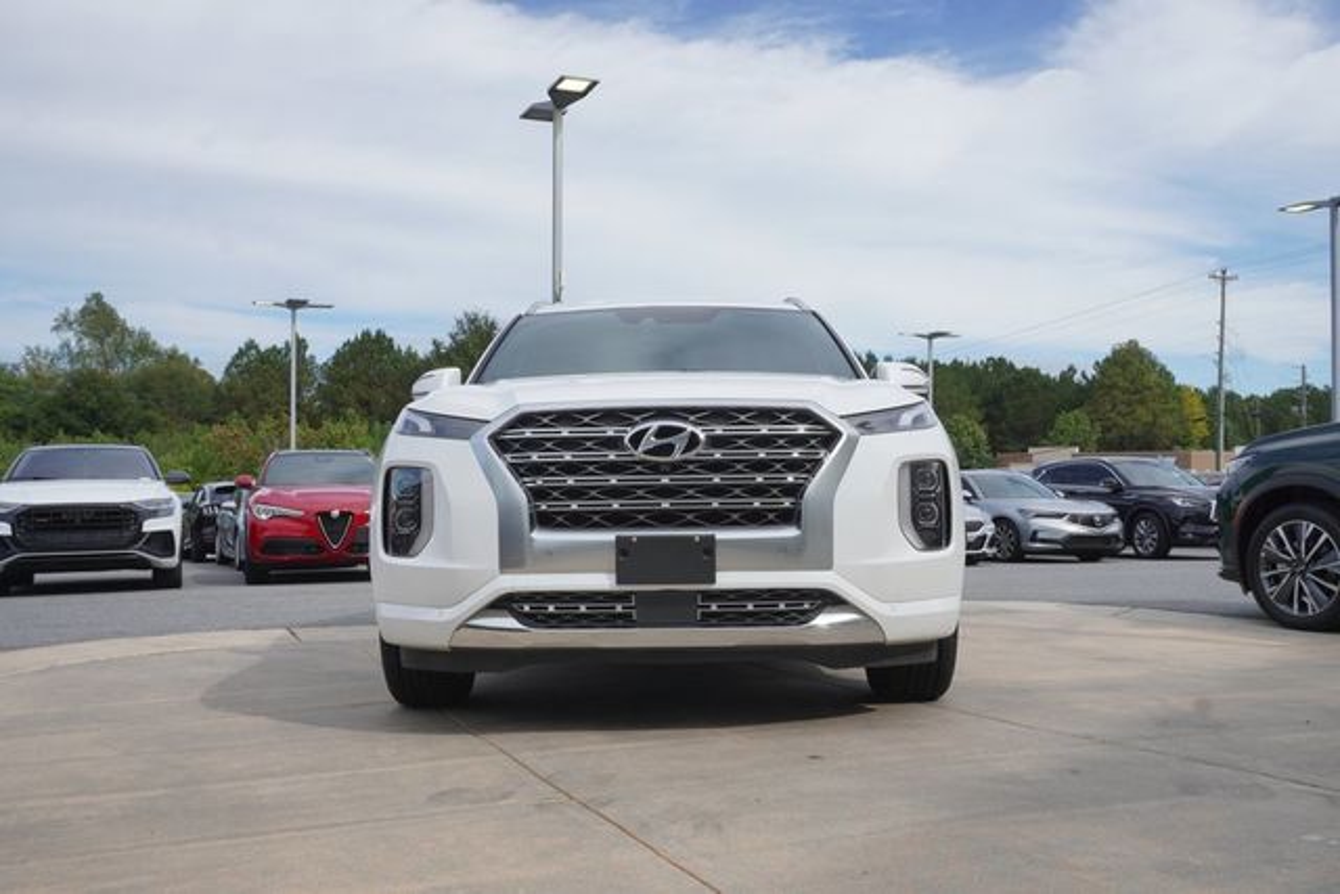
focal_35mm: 33
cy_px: 447
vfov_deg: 40.0
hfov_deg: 57.2
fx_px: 1229
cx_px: 670
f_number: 13
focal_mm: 22
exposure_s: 1/200
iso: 160
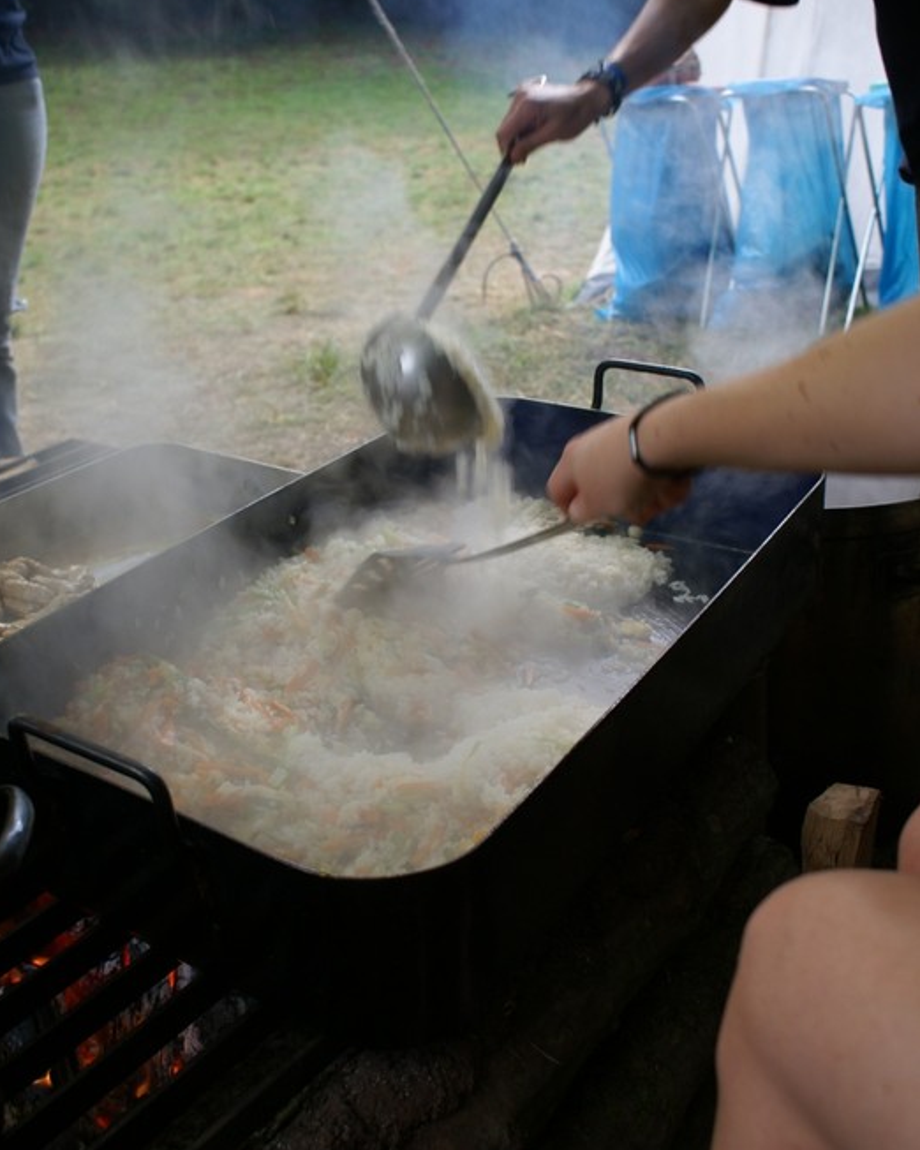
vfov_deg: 47.9
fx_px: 1294
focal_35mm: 38
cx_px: 452
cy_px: 507
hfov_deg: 39.1
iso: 160
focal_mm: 22
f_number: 4
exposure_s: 1/40
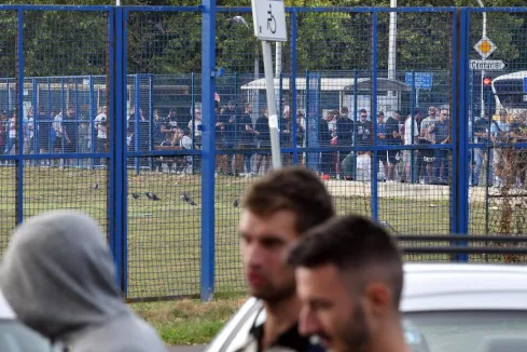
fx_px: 4552
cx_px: 203
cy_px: 109
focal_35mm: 311
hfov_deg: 6.6
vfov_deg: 4.4
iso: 640
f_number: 11
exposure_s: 1/250
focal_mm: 200
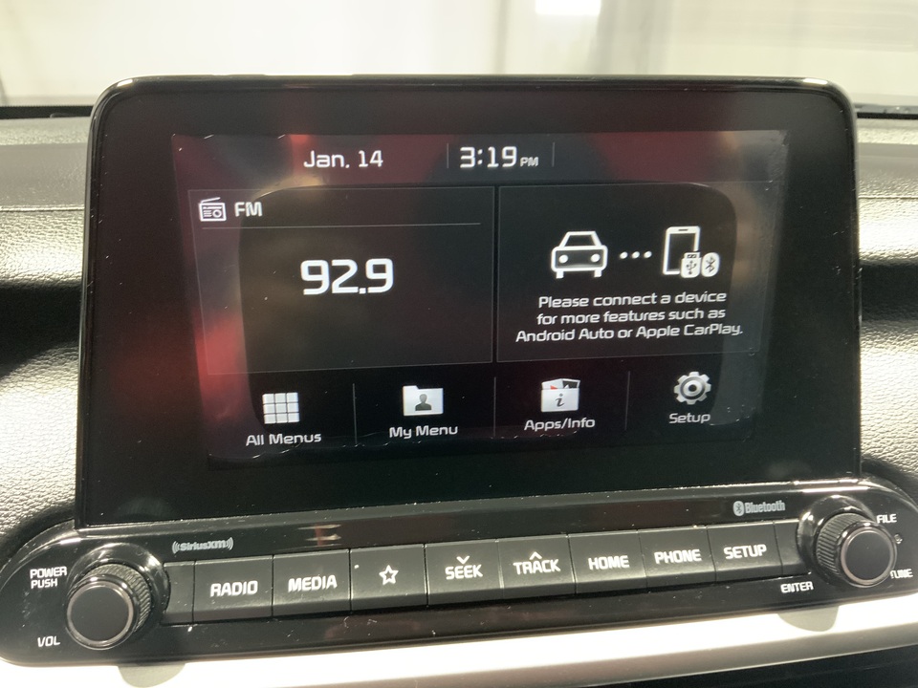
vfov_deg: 48.2
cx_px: 459
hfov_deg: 61.7
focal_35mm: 29
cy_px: 344
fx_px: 769
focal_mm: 3
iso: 250
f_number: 1.8
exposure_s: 1/30
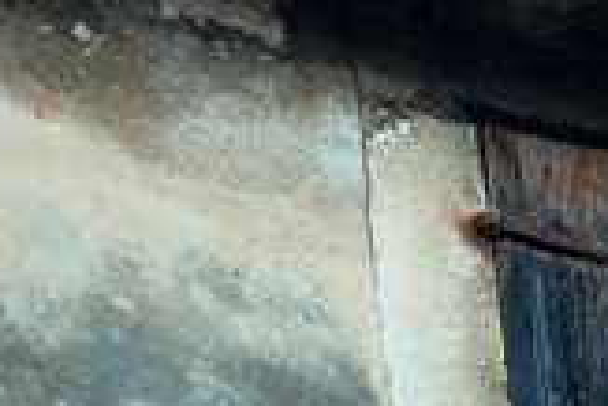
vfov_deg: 1.9
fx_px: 12424
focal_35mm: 735
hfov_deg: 2.8
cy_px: 544
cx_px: 895
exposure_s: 1/40
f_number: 7.1
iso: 400
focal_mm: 100
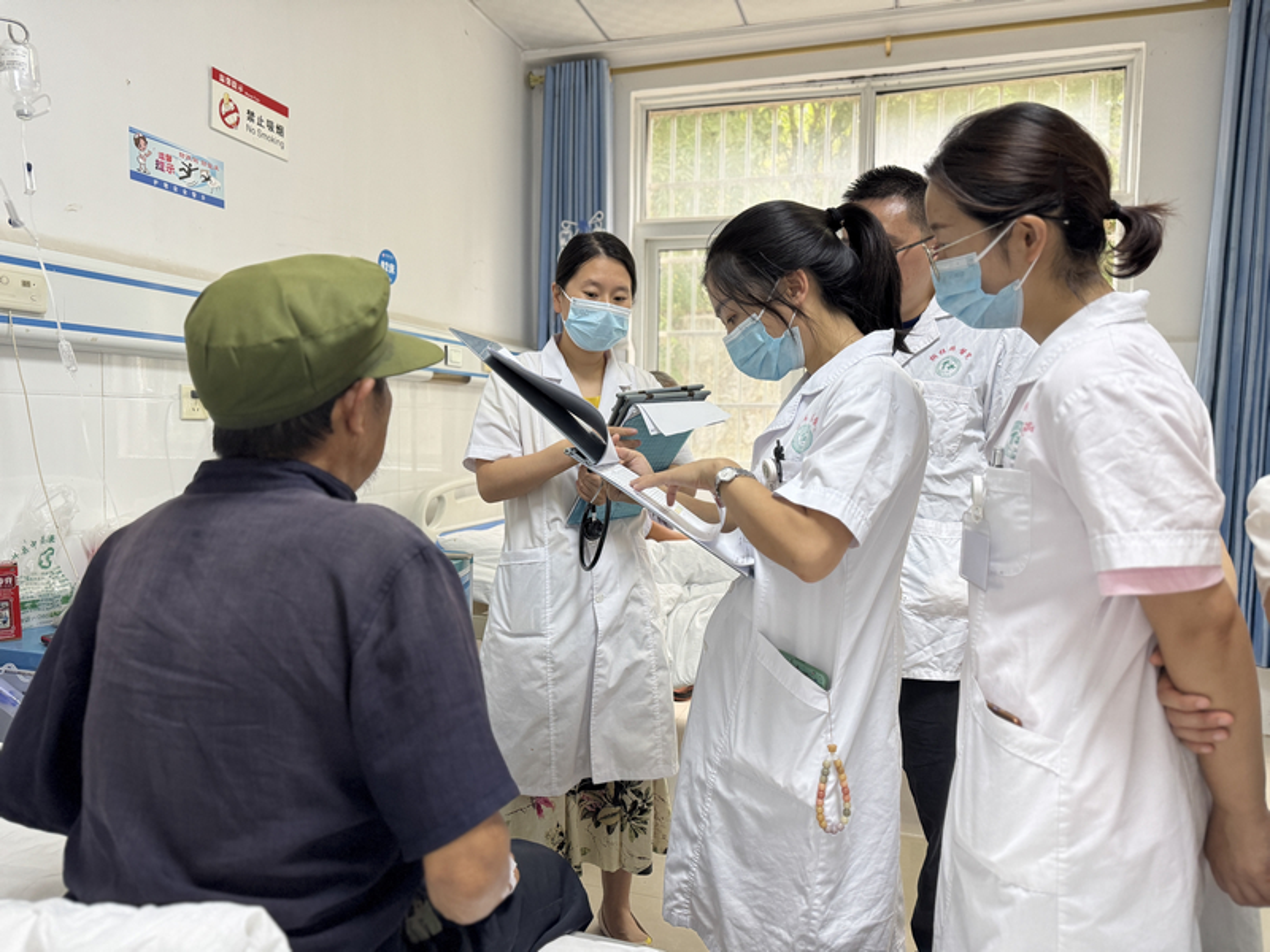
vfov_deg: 56.8
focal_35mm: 24
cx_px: 635
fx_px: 881
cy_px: 476
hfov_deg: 71.6
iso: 200
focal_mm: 6.76
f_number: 1.78
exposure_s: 1/105
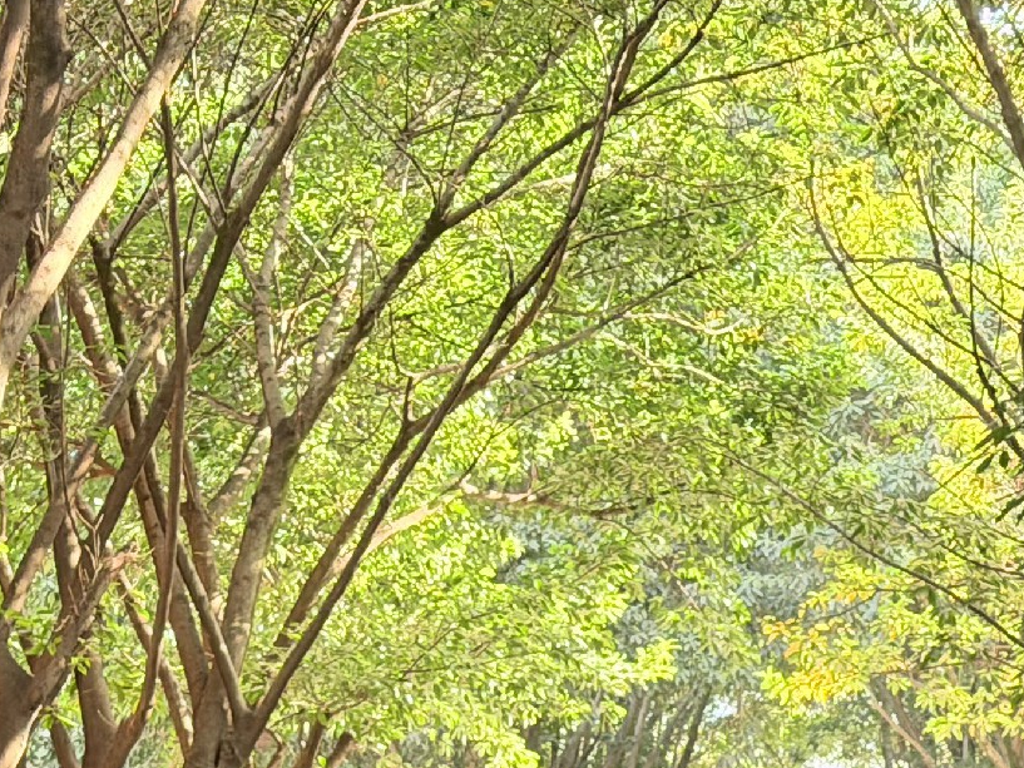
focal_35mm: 141
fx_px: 4172
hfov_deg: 14.0
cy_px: 1071
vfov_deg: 10.2
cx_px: 578
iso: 100
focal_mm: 6.76
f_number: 1.78
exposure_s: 1/62
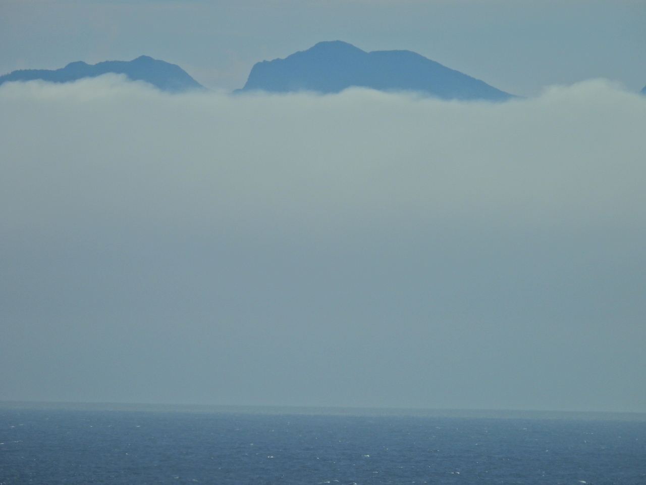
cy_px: 242
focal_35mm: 850
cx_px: 323
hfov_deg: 2.3
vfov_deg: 1.7
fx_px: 15863
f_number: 5.6
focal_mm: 152
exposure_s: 1/1250
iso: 100
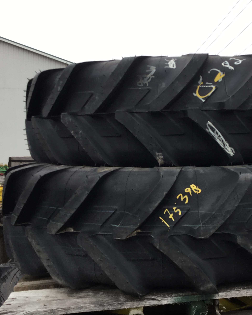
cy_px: 158
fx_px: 382
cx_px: 189
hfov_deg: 35.7
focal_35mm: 41
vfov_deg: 44.8
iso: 25
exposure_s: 1/185
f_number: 2.4
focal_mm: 3.3
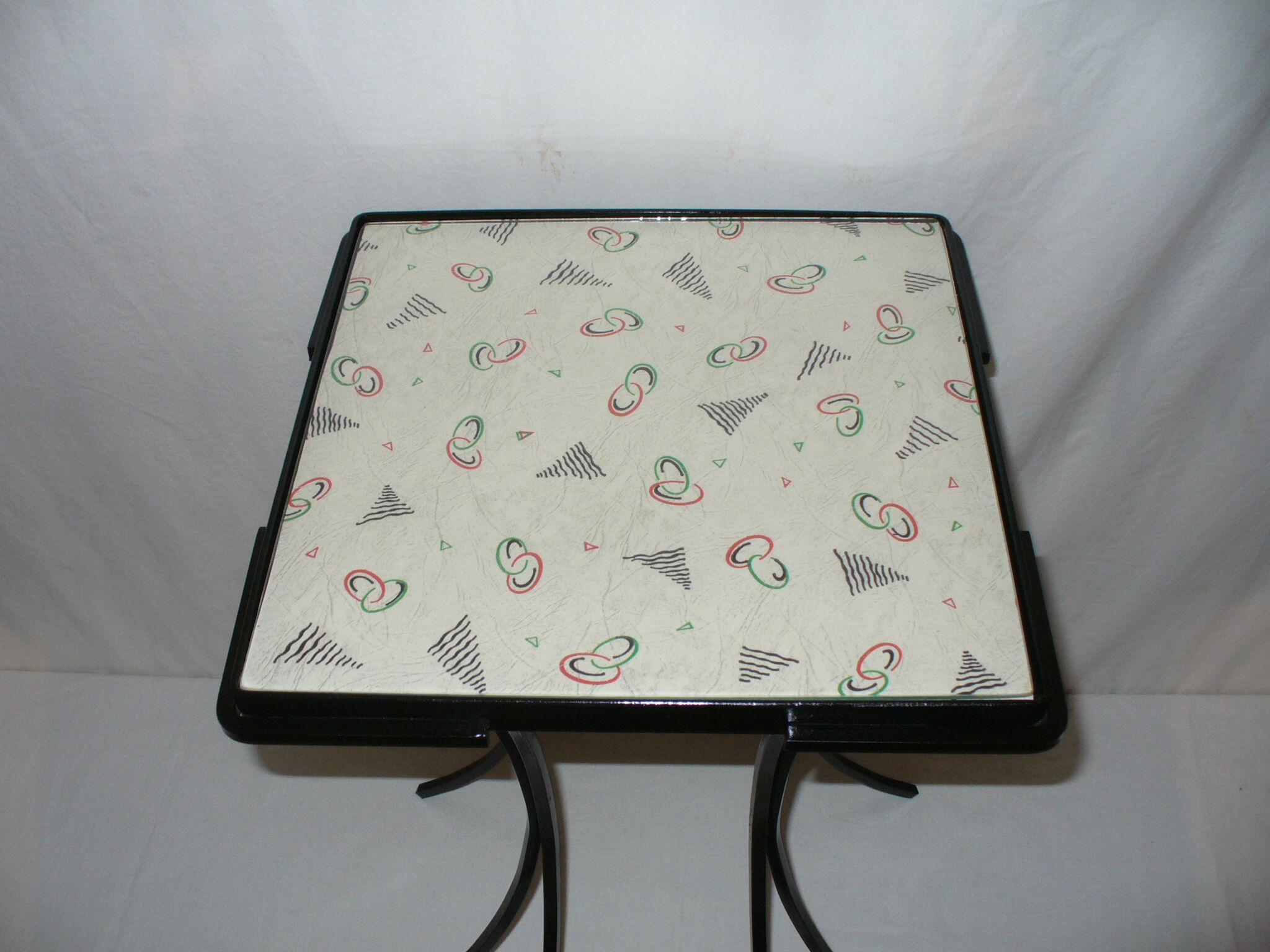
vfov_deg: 38.7
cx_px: 635
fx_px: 1357
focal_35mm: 37
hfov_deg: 50.1
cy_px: 476
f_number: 2.8
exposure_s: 1/8
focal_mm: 6.1
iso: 100
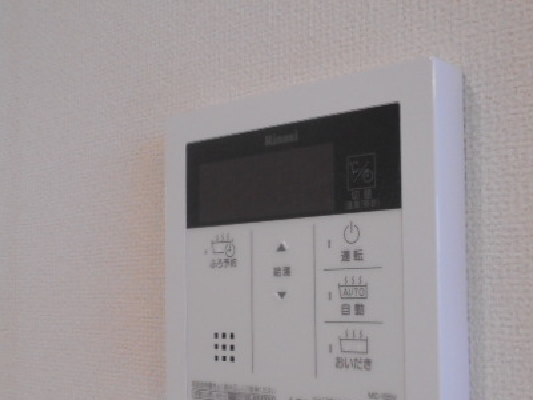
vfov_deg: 30.1
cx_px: 361
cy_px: 256
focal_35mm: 48
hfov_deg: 39.1
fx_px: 739
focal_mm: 5.1
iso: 220
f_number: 3.4
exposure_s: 1/30
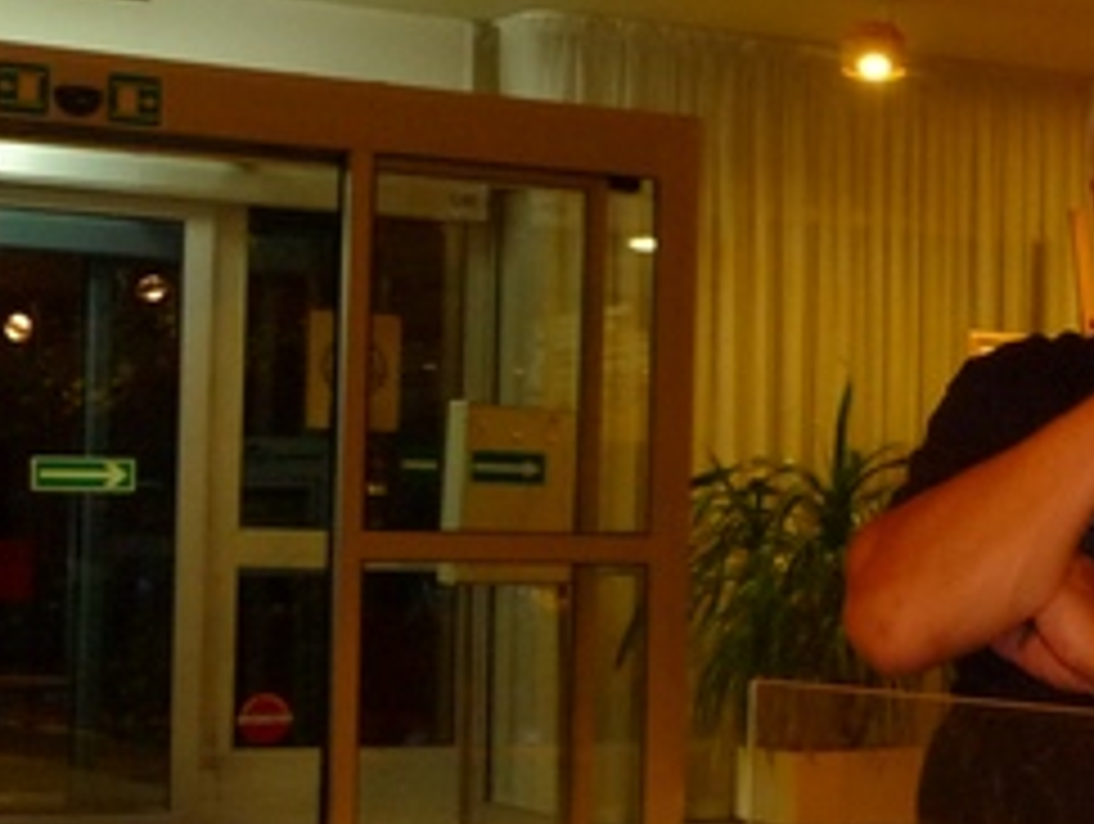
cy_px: 459
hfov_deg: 19.4
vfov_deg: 16.1
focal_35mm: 92
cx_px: 1486
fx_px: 2912
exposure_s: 1/8
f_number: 3.3
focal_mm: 4.7
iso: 250
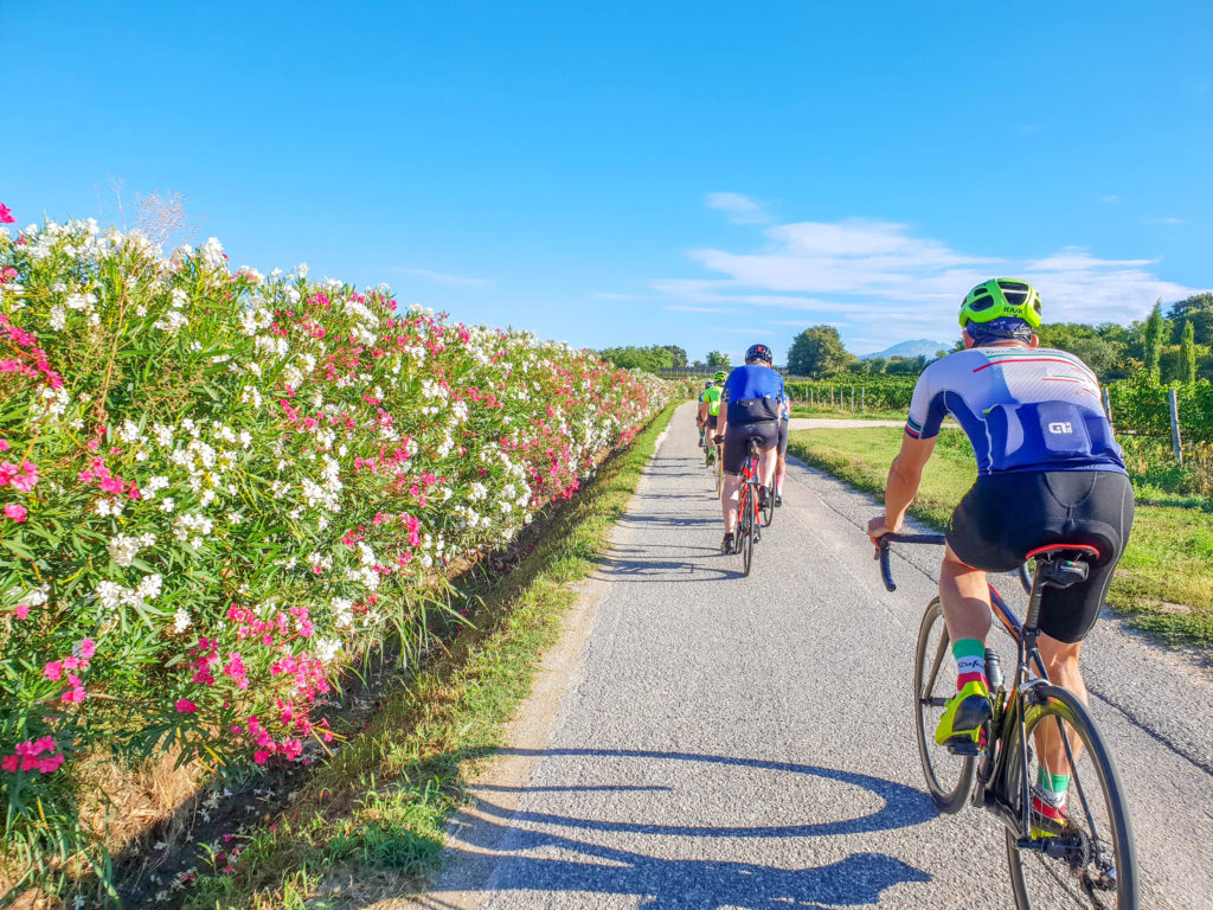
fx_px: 911
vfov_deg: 53.1
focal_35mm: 26
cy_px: 455
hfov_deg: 67.3
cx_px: 606
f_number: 2.4
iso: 50
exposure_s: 1/767
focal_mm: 4.3
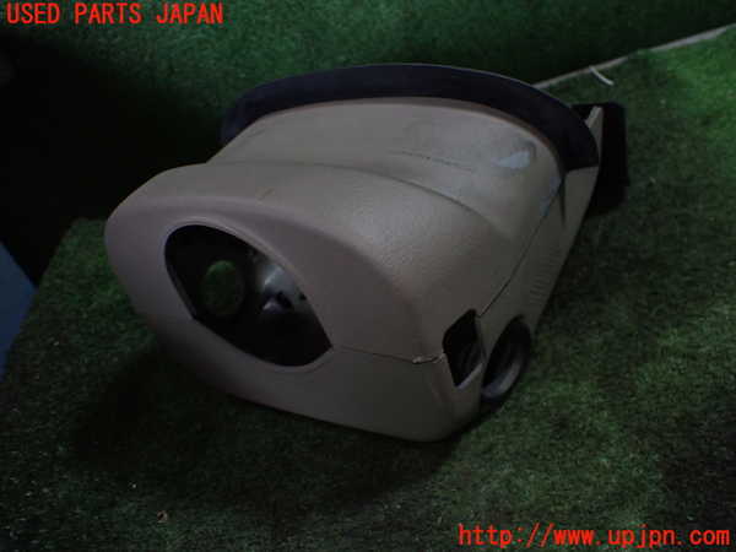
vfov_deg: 46.8
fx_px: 638
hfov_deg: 60.0
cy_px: 276
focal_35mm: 30
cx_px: 368
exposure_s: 1/125
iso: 500
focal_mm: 5.4
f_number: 2.3
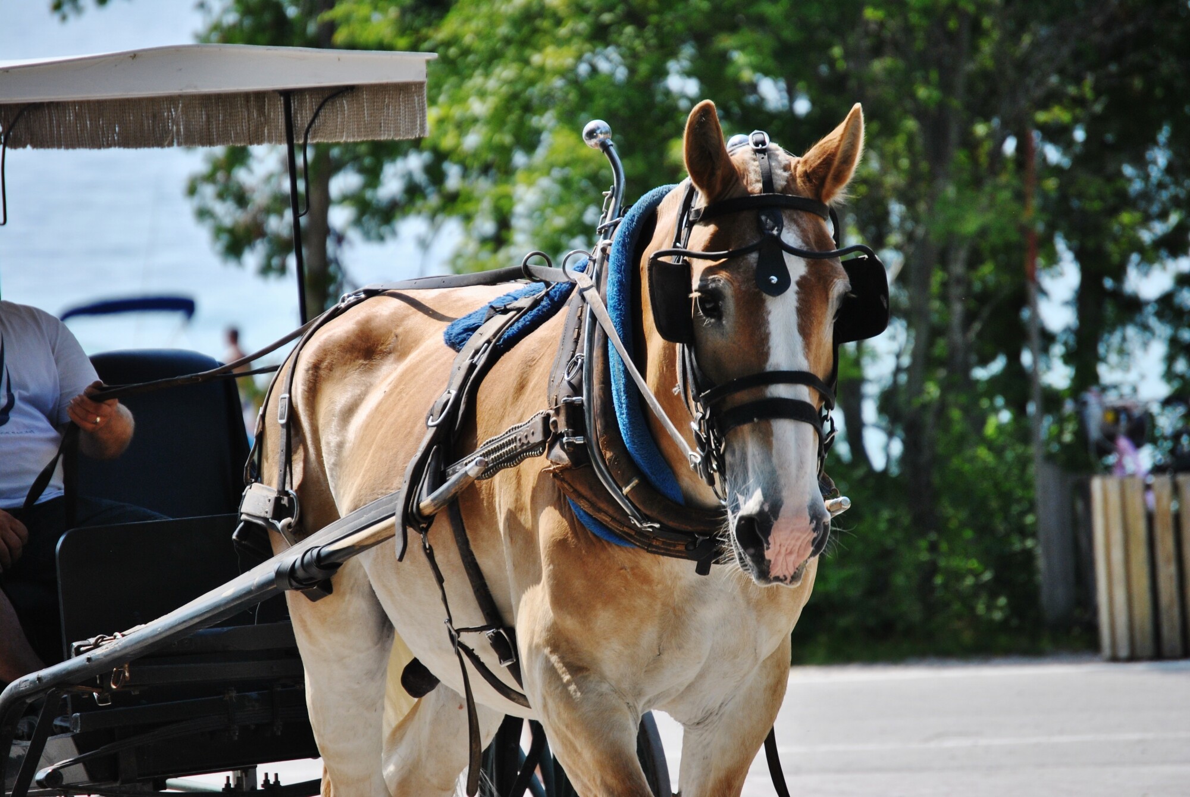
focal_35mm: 300
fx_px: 9929
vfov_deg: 4.6
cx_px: 595
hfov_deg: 6.9
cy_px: 398
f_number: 5.6
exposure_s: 1/640
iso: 200
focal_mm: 200
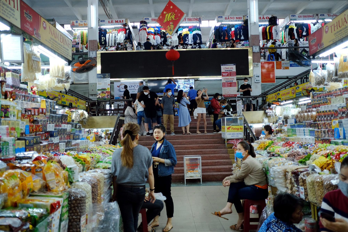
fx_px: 338
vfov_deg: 37.8
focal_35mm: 35
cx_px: 174
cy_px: 116
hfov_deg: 54.4
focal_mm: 23
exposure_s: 1/180
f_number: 2
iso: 1000
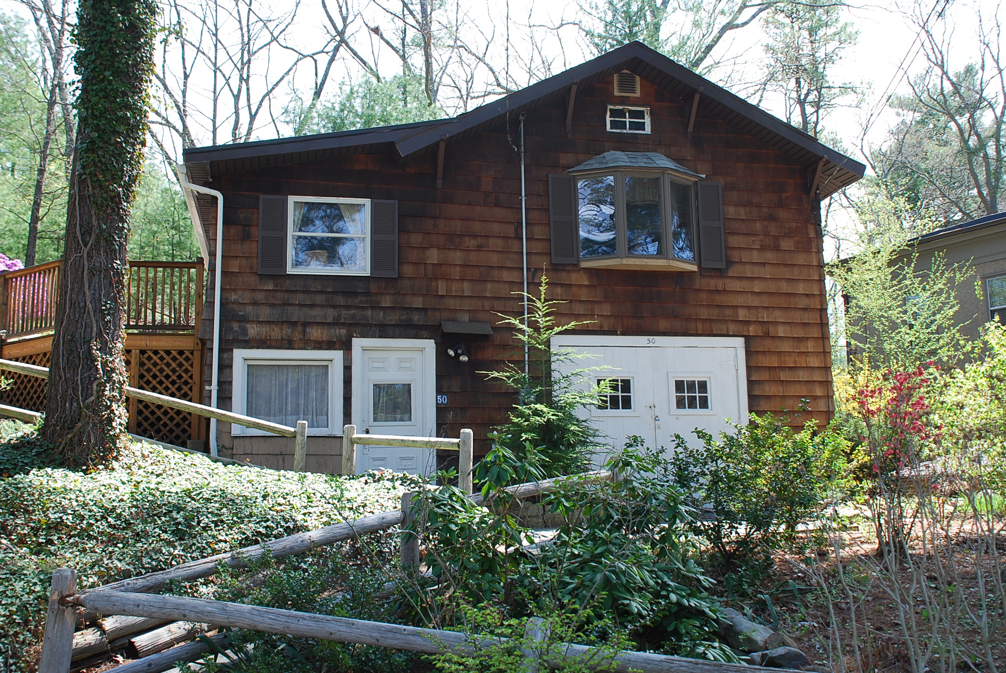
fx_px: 1091
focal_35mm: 39
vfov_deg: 34.3
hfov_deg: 49.5
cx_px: 503
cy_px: 336
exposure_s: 1/125
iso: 180
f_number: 5.6
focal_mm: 26
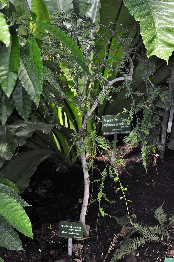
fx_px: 654
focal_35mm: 90
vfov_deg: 22.6
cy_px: 131
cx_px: 87
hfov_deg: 15.1
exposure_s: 1/60
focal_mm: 60
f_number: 9
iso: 200
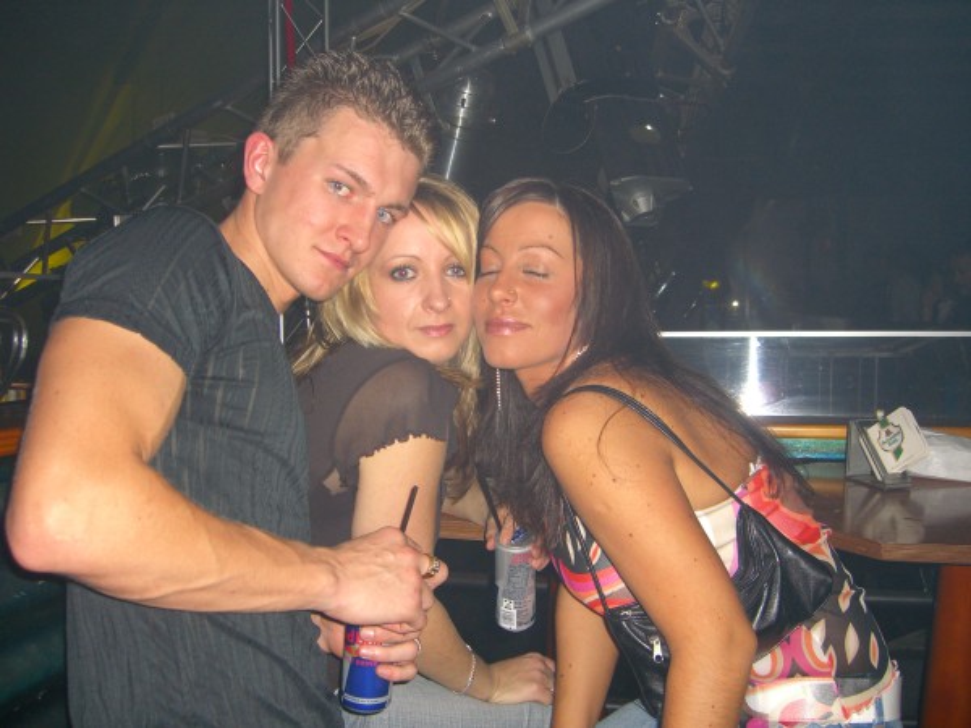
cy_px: 364
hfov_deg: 49.0
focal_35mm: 38
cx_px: 486
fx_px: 1066
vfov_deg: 37.7
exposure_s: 1/60
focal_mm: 7.9
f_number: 2.8
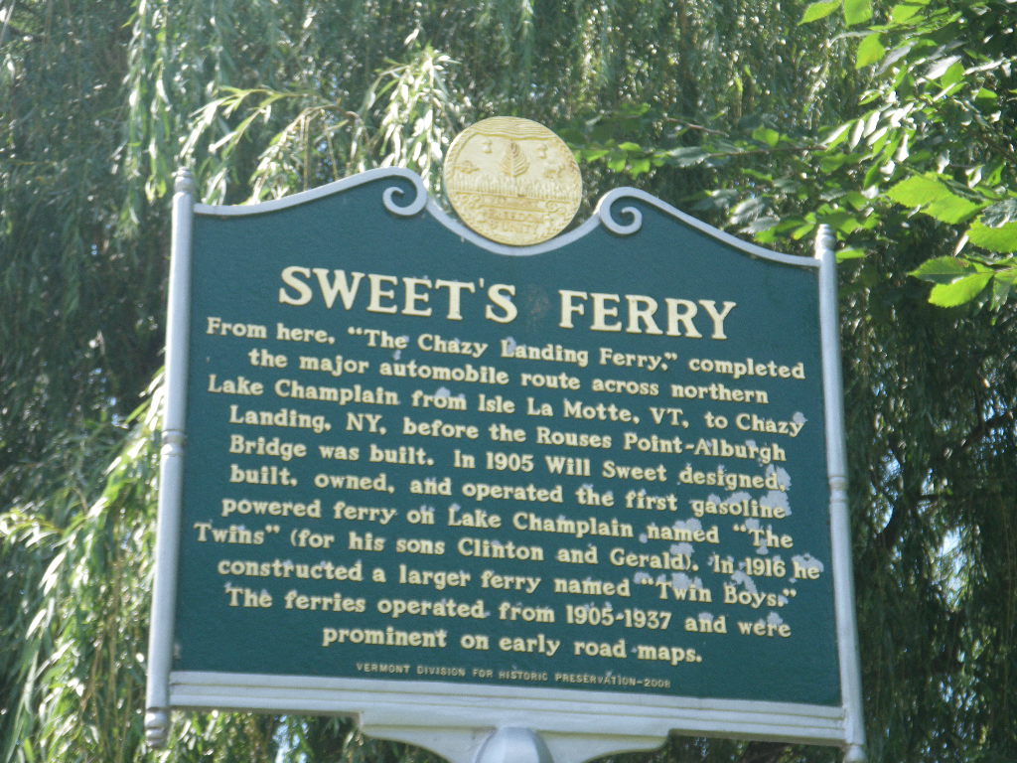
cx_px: 508
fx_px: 2762
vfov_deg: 15.7
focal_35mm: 94
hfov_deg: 20.9
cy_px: 382
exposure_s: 1/125
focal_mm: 16.7
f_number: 5
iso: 64
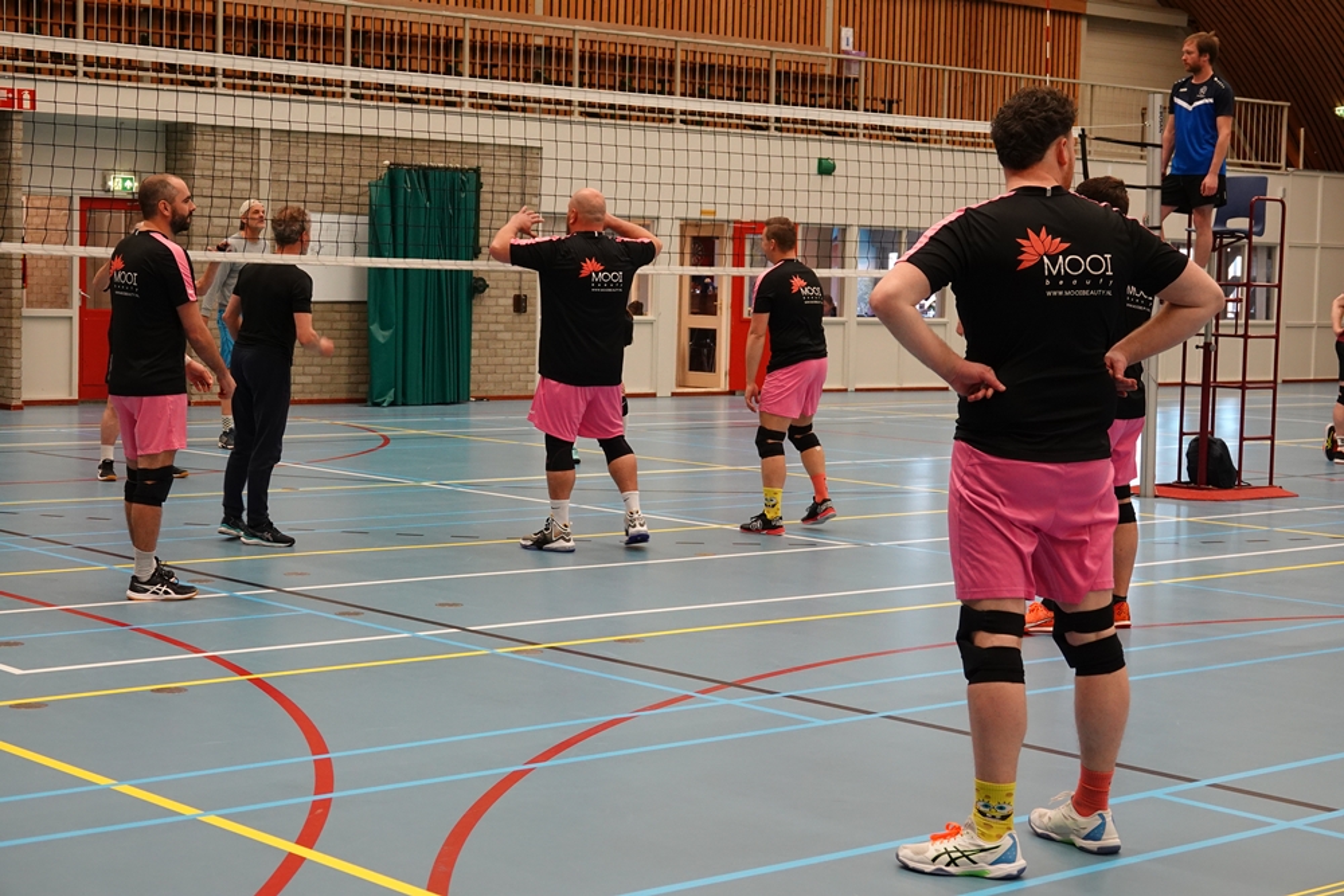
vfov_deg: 21.6
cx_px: 672
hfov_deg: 31.9
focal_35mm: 63
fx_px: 2352
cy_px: 448
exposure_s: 1/80
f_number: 3.5
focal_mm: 23.09
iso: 800
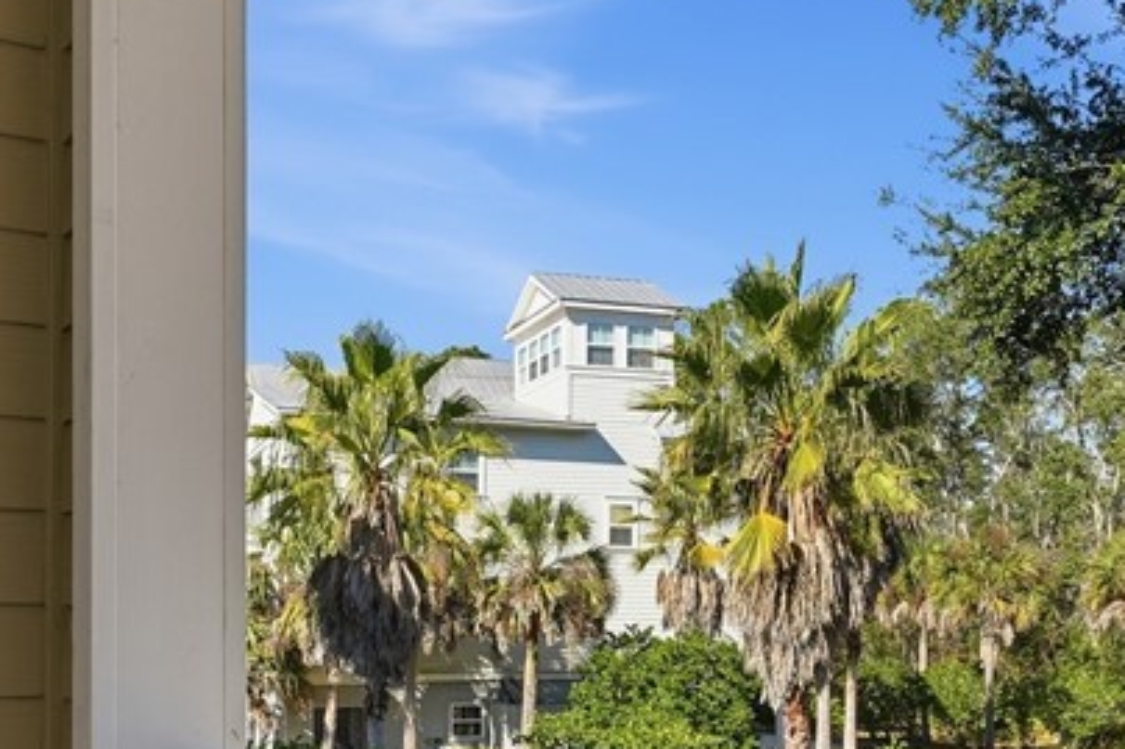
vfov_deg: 30.3
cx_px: 553
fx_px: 1343
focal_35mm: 43
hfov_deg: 45.4
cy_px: 613
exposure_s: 1/1250
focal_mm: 16
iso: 320
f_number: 9
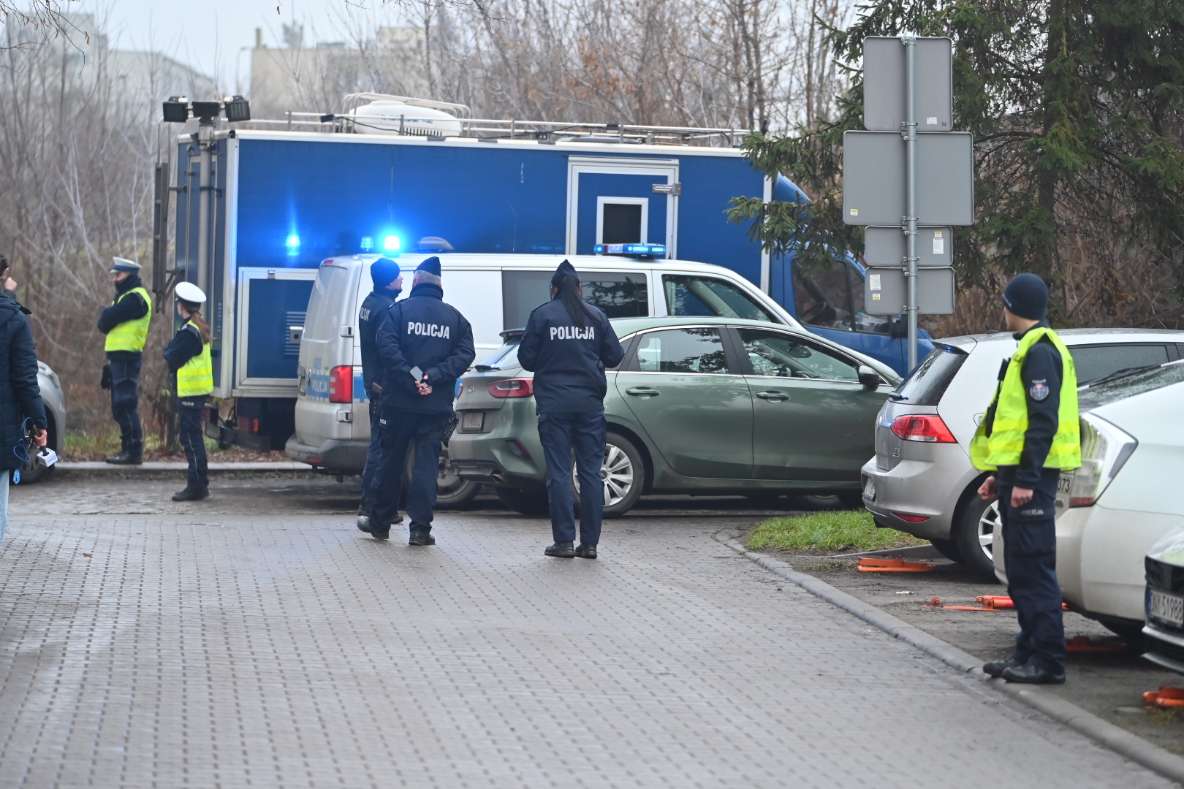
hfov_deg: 17.1
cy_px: 394
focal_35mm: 120
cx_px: 592
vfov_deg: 11.4
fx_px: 3946
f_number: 2.8
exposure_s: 1/400
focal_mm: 120
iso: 1100
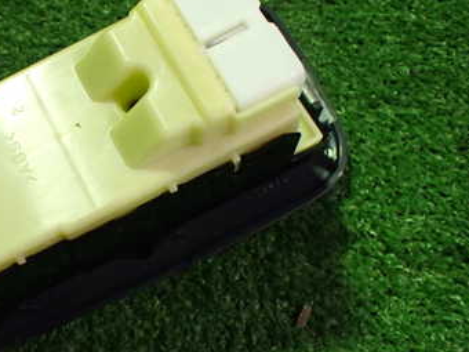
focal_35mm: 53
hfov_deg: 34.5
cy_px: 178
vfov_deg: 27.5
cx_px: 65
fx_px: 718
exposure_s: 1/50
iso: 800
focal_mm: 5.4
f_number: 2.3
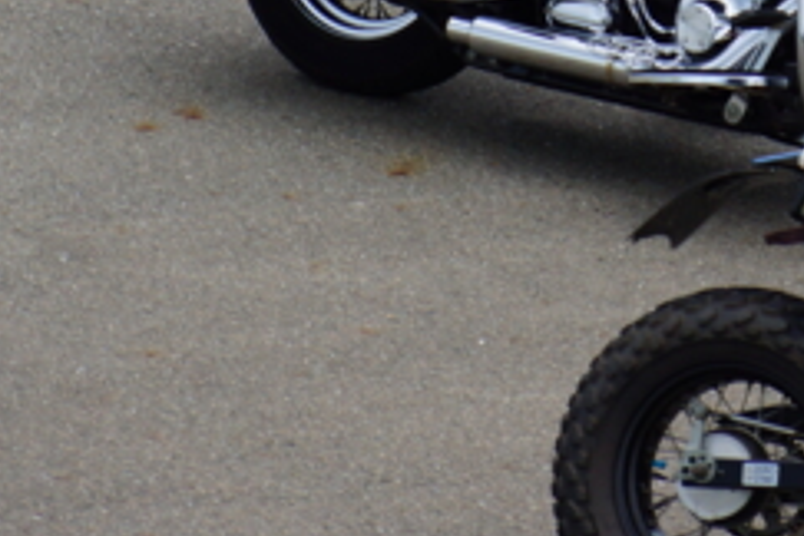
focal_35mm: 988
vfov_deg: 1.4
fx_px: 22064
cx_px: 612
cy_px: -217
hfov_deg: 2.1
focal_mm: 200
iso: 125
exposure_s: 1/320
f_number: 6.3
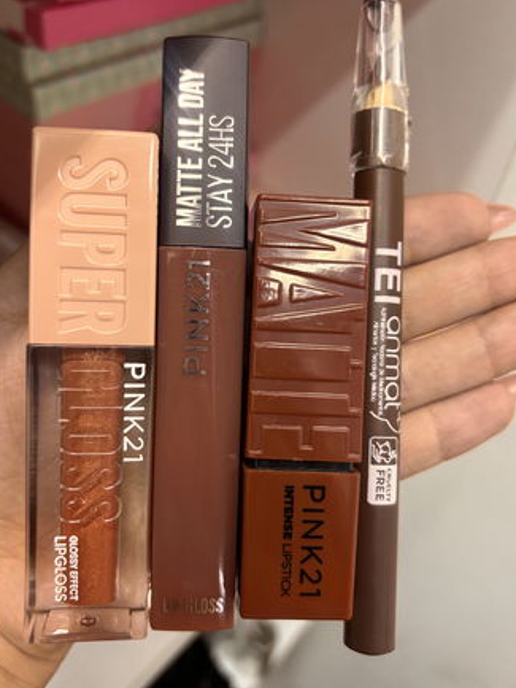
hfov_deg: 44.2
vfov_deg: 56.8
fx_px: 636
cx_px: 245
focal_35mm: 32
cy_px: 331
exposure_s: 1/50
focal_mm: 5.96
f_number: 1.6
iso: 250
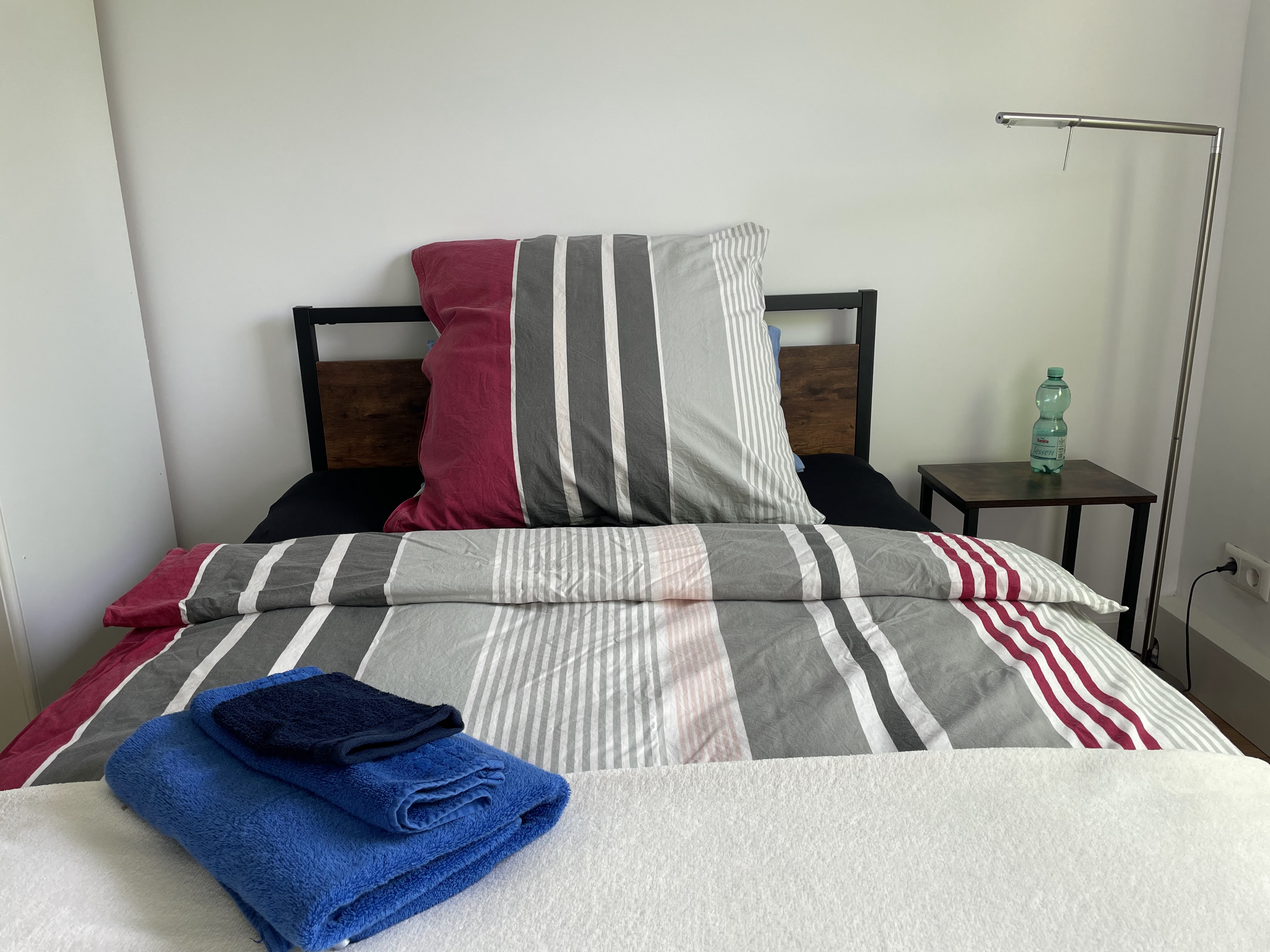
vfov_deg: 53.1
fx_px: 954
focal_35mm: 26
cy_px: 476
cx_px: 635
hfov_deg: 67.3
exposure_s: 1/121
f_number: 1.6
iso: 40
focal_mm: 4.2
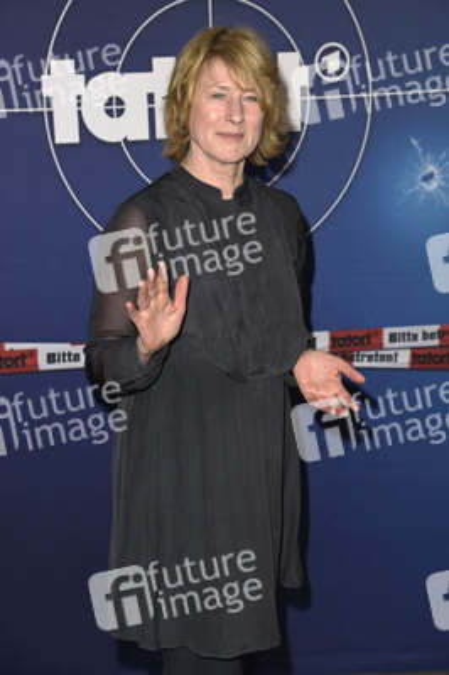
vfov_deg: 26.0
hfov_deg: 17.5
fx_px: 1462
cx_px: 224
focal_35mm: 78
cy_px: 338
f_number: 5.6
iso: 640
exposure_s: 1/250
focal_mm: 78
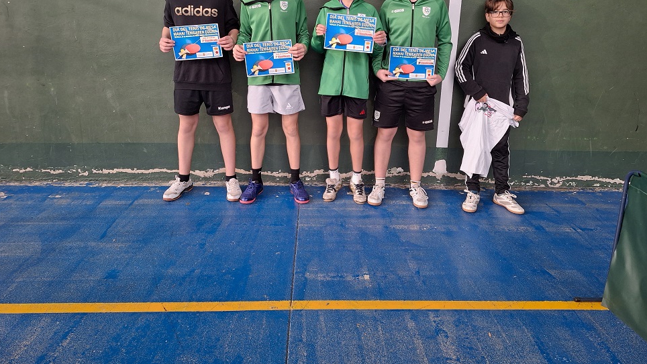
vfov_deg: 43.7
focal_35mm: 26
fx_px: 446
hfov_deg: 71.9
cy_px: 120
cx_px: 326
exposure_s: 1/33
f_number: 1.8
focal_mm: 5.54
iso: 200
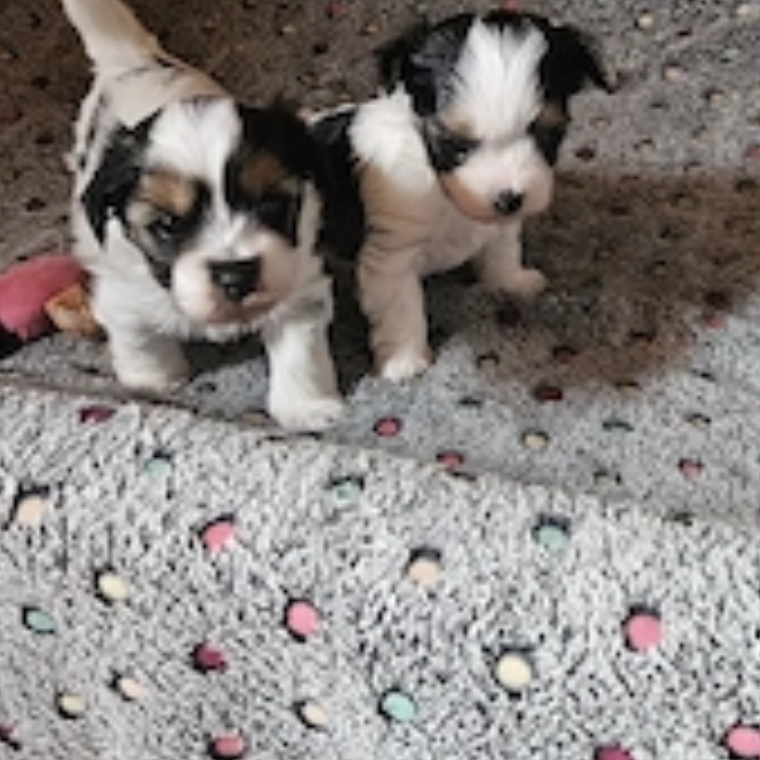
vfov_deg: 35.1
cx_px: 450
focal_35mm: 48
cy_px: 274
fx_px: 1192
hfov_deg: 35.3
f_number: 1.8
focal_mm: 5.4
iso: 500
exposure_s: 1/50.3
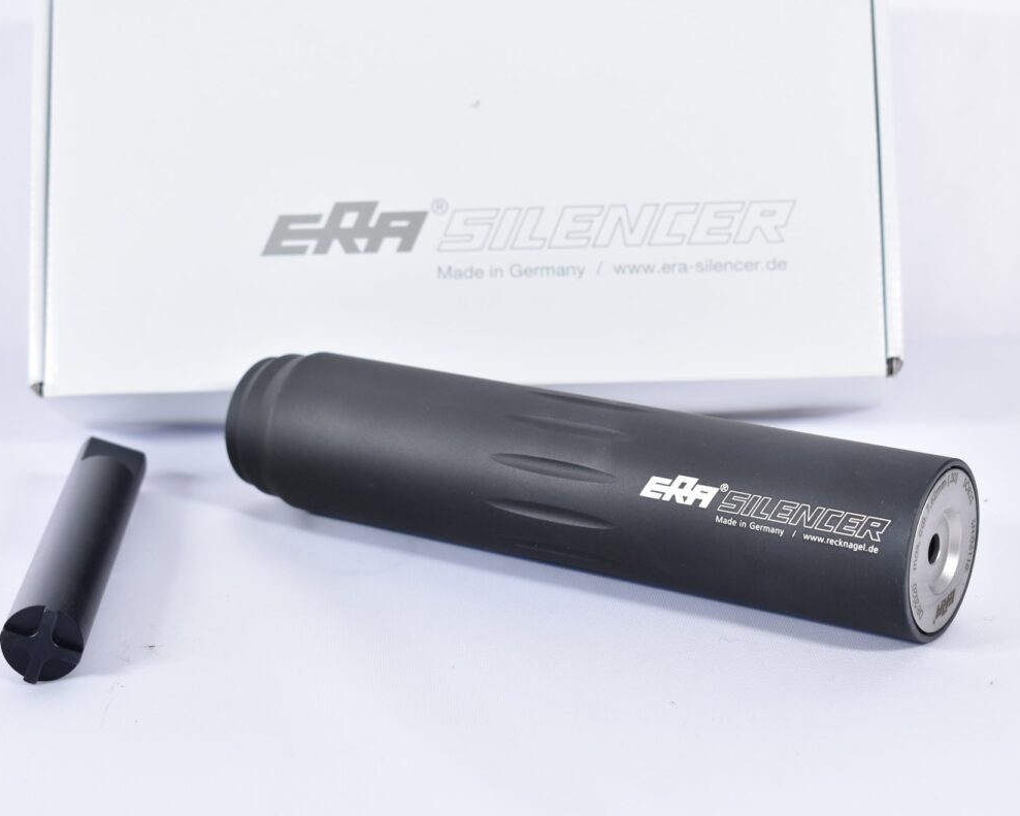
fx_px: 2475
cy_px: 412
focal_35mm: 82
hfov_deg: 23.3
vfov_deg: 18.7
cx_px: 497
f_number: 5.3
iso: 640
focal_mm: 48
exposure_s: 1/40
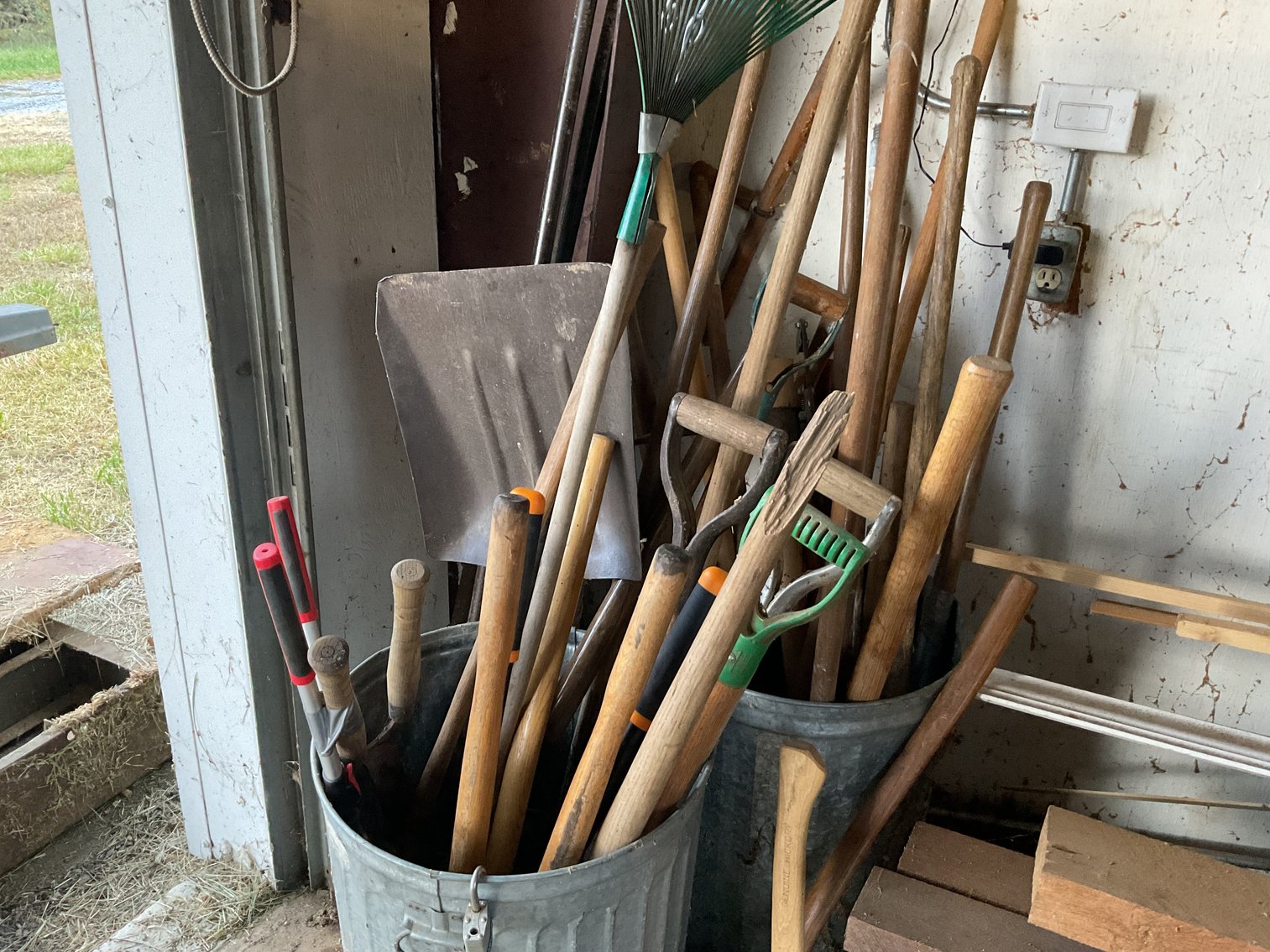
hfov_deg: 61.7
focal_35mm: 29
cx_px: 635
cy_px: 476
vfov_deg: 48.2
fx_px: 1064
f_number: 1.8
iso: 250
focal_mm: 3
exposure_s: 1/60
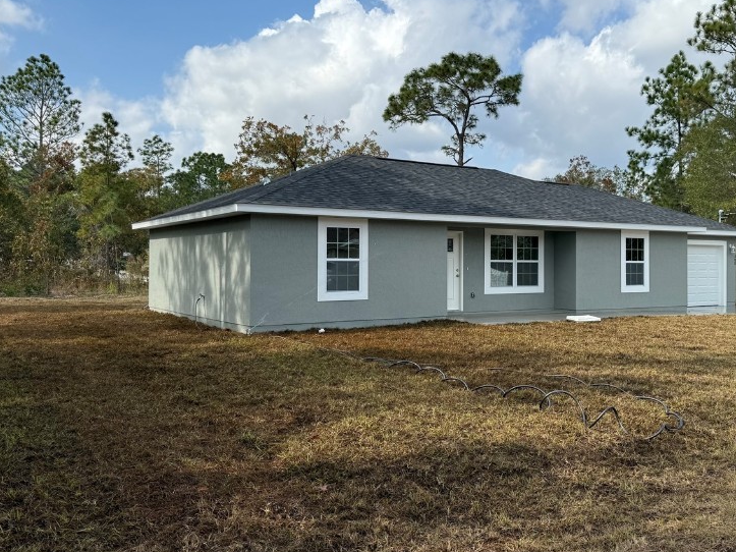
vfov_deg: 41.7
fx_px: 723
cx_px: 468
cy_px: 254
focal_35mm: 34
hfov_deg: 53.3
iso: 80
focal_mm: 6.76
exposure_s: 1/3953
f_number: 1.78
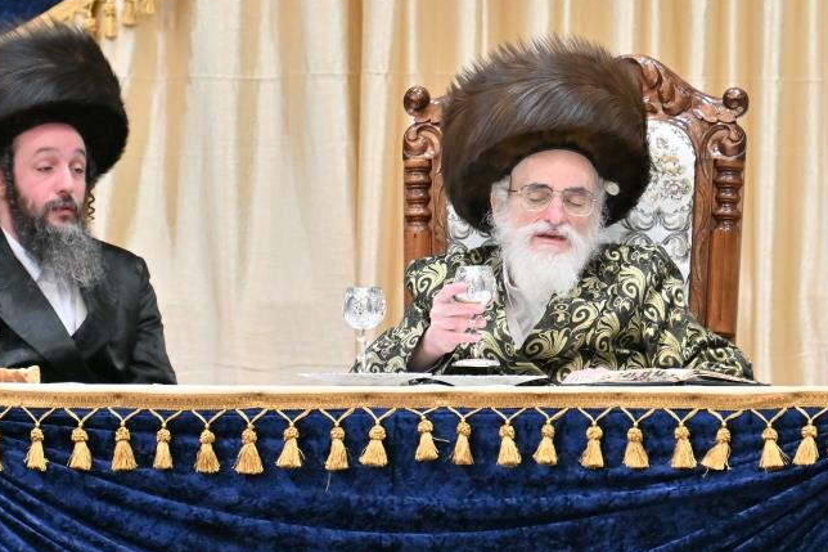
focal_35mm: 477
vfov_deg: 2.9
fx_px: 10968
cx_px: 455
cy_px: 183
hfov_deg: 4.3
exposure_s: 1/250
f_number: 2.8
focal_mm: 200
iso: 400
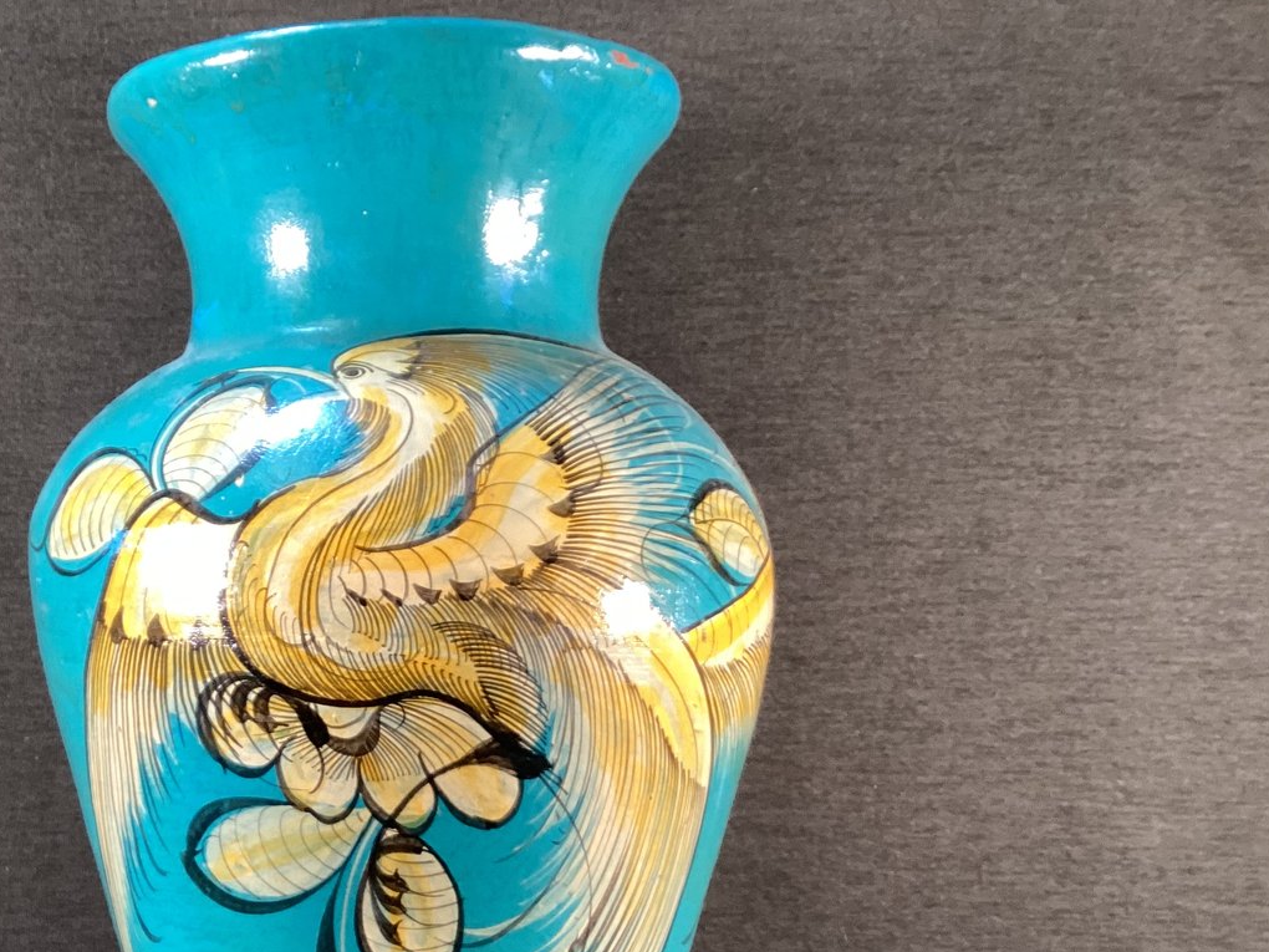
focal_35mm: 46
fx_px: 1686
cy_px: 676
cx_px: 356
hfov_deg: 40.4
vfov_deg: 31.1
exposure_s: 1/60
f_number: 2.4
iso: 125
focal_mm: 3.3
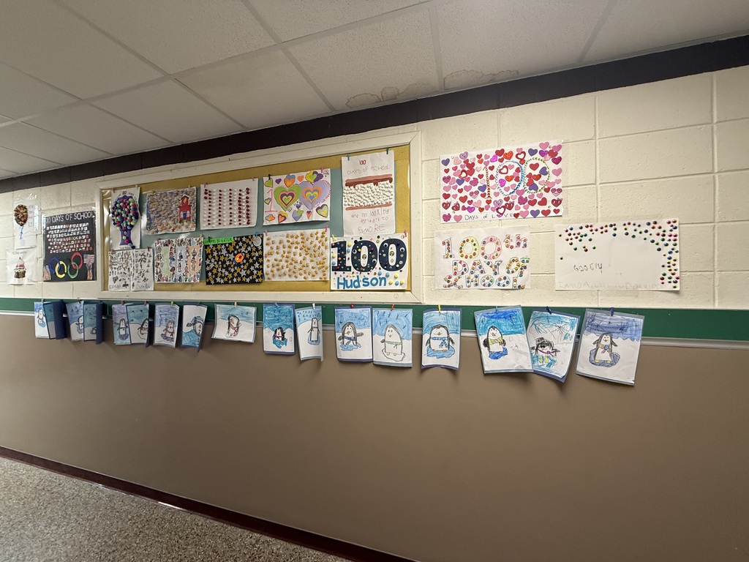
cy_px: 281
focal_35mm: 14
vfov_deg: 85.7
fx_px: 303
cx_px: 374
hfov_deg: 102.1
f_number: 2.2
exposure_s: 1/120
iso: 200
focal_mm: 2.22
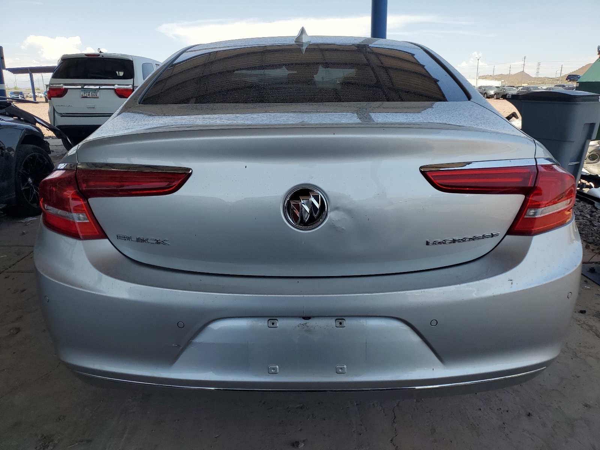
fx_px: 451
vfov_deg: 53.1
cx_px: 300
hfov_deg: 67.3
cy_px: 225
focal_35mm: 26
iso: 50
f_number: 1.5
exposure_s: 1/2000
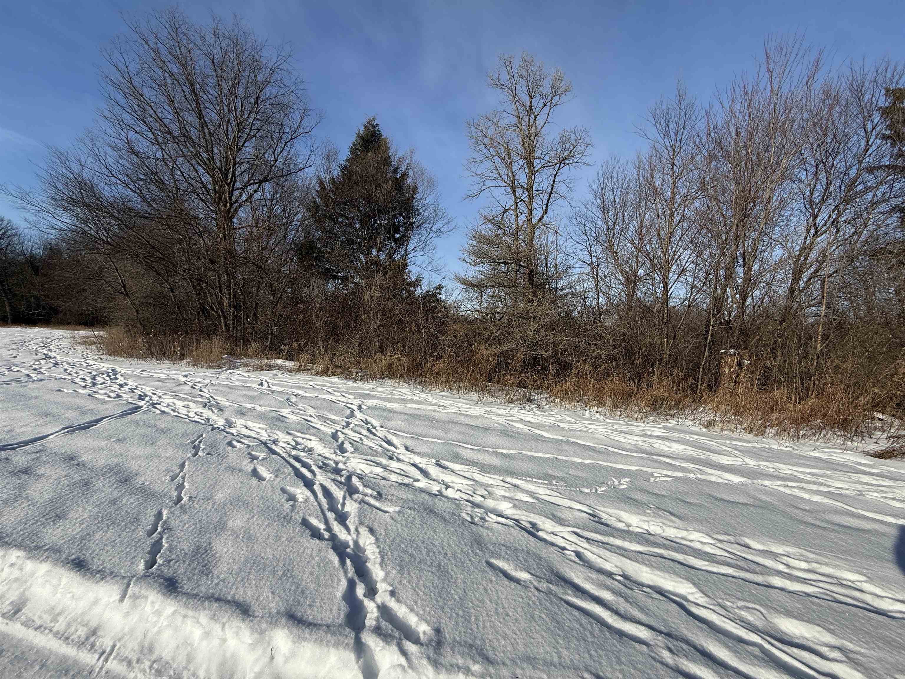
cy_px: 340
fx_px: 366
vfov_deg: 85.7
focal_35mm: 14
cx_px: 452
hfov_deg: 102.1
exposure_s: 1/3125
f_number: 2.2
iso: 50
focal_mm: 2.22
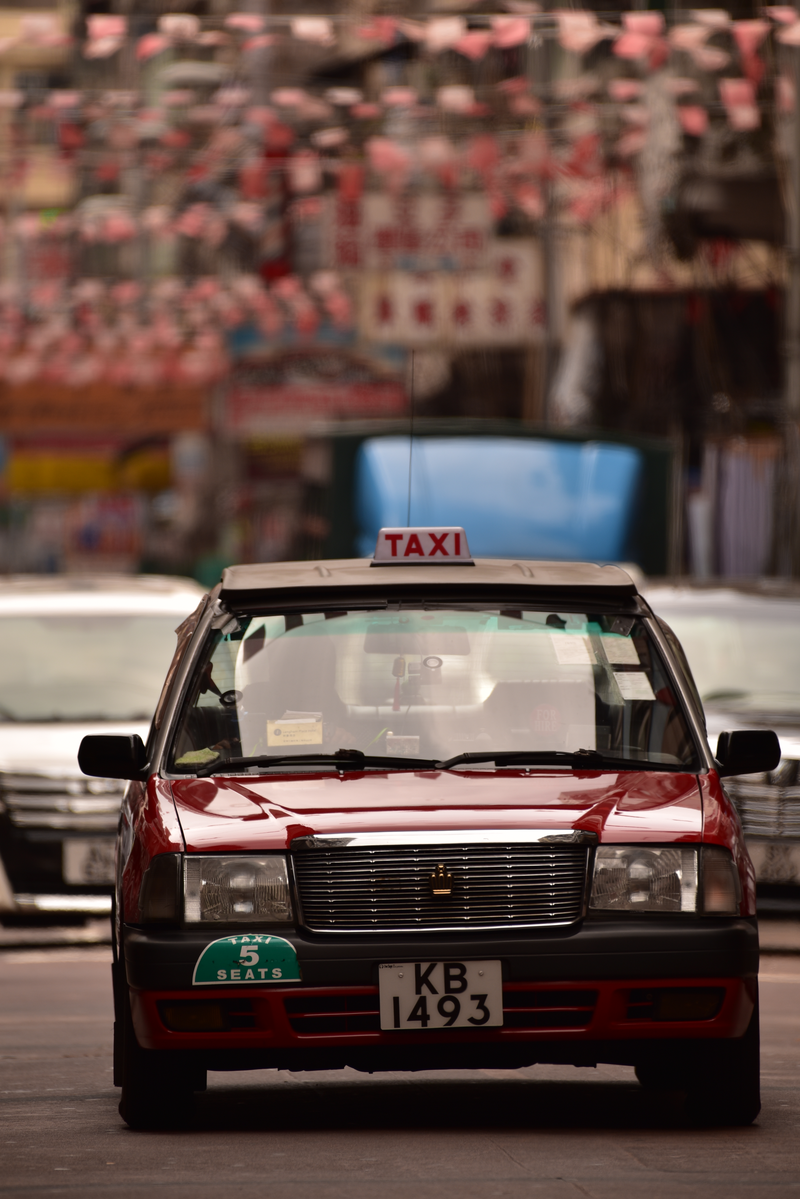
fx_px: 15984
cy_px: 600
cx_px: 400
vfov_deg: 4.3
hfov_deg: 2.9
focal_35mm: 480
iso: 100
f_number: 5.6
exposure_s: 1/200
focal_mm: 480
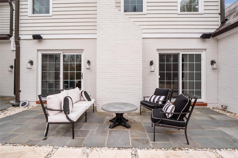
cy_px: 79
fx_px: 106
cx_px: 119
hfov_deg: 96.7
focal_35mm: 16
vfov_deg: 73.7
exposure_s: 1/320
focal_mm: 8
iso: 400
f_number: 7.1
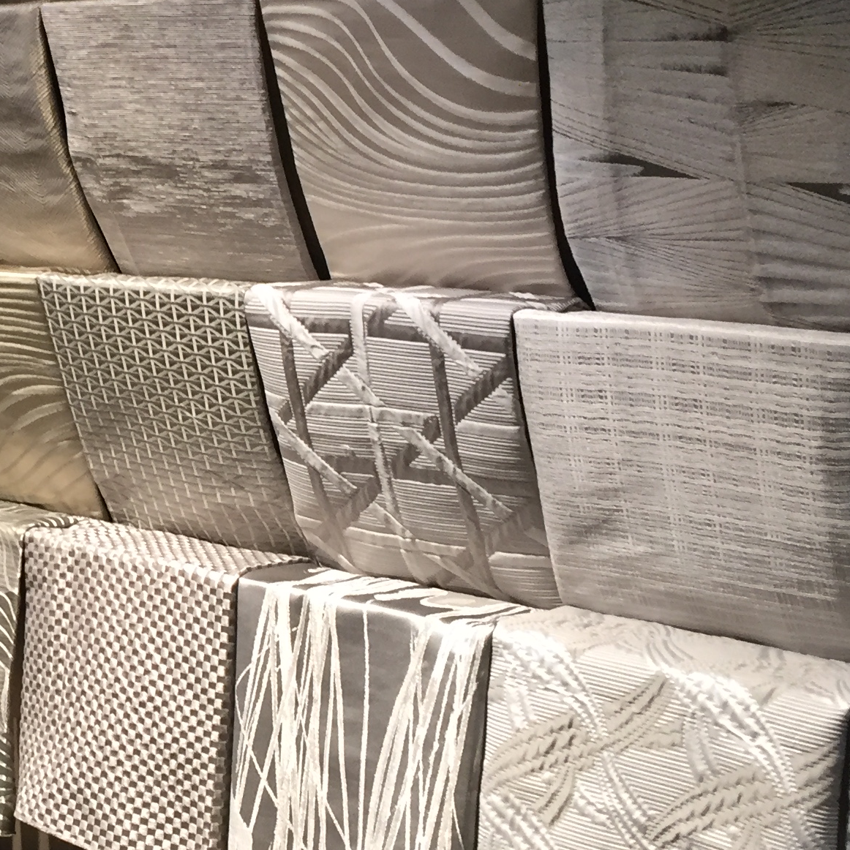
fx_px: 2000
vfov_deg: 24.0
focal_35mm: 72
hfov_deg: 22.4
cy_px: 422
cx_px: -119
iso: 125
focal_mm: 4.15
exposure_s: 1/33
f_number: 2.2
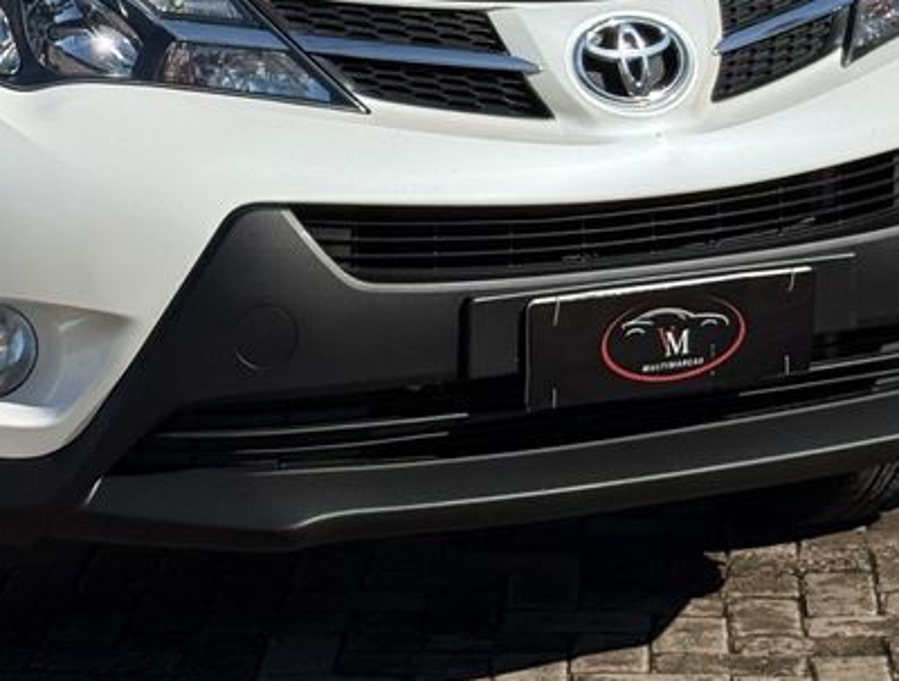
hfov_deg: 17.0
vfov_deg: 12.8
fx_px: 2971
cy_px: -88
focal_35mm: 114
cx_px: 118
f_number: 1.78
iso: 64
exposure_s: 1/9901
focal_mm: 6.76
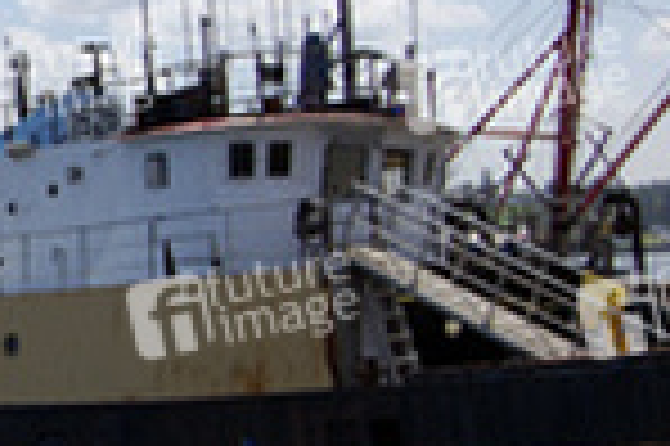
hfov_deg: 17.0
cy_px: 194
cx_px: -326
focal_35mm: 109
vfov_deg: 12.5
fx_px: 2026
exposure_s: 1/320
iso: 200
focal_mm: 24
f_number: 9
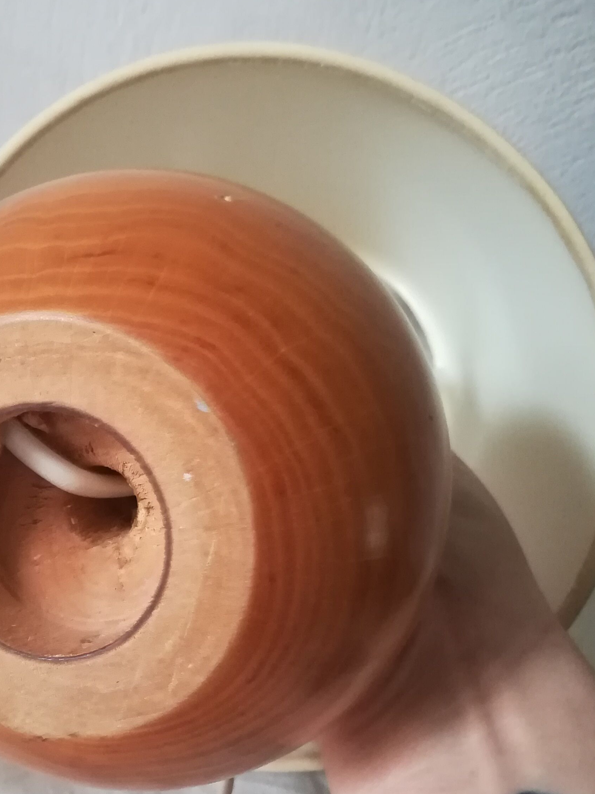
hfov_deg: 30.9
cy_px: 506
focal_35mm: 46
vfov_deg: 40.9
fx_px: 1054
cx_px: 146
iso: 500
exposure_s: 1/14.3
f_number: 2.2
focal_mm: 3.83
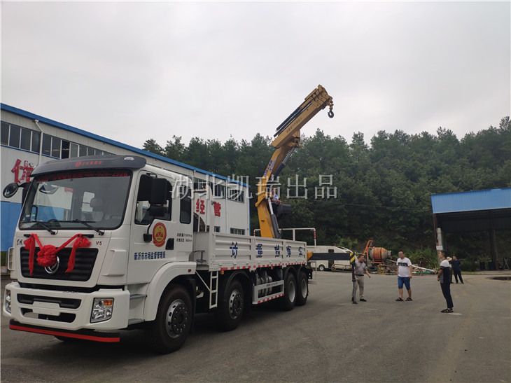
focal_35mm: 21
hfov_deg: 79.0
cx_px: 256
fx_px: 310
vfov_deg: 63.4
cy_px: 192
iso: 100
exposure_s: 1/727
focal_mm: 4.22
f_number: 1.8
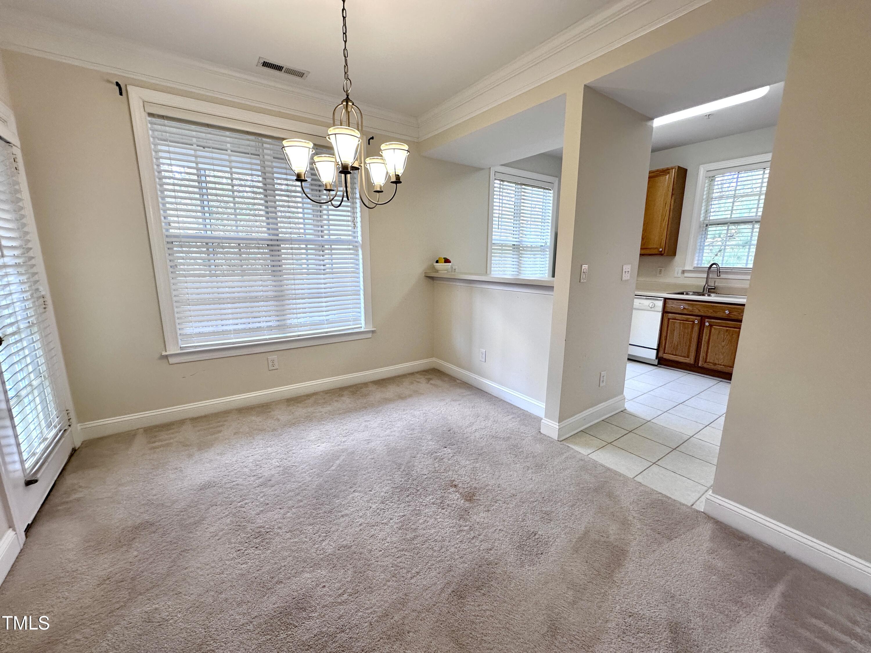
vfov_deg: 85.7
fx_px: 352
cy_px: 326
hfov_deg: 102.1
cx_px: 436
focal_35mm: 14
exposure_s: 1/120
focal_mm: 2.22
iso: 160
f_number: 2.2
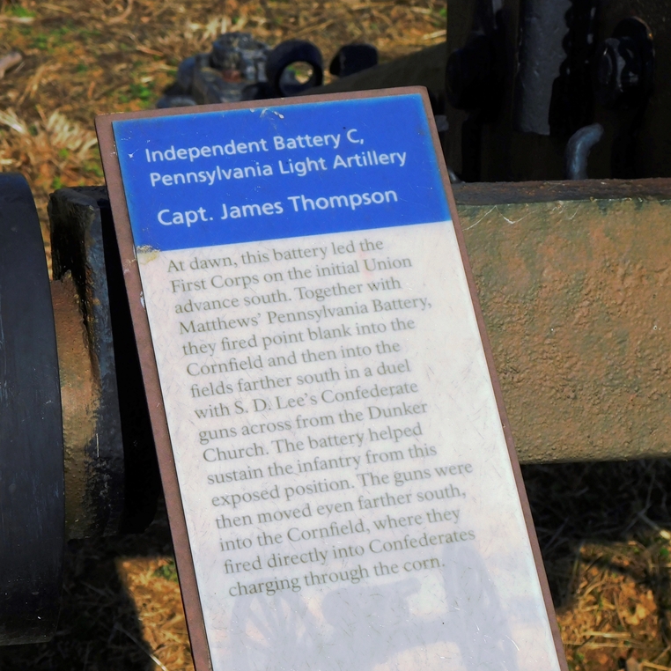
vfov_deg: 18.3
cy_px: 432
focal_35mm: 95
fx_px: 2083
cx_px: 335
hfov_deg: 18.3
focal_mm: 14.2
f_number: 8.8
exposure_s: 1/640
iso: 125
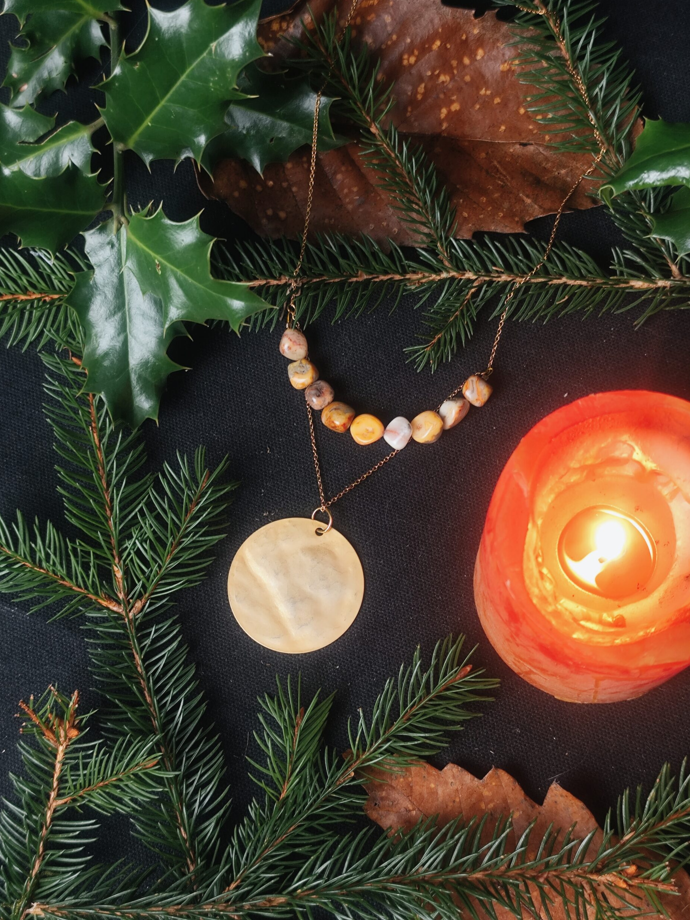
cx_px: 352
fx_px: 1276
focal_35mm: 48
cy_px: 441
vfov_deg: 39.6
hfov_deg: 30.3
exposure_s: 1/33.3
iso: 125
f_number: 1.65
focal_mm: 6.19
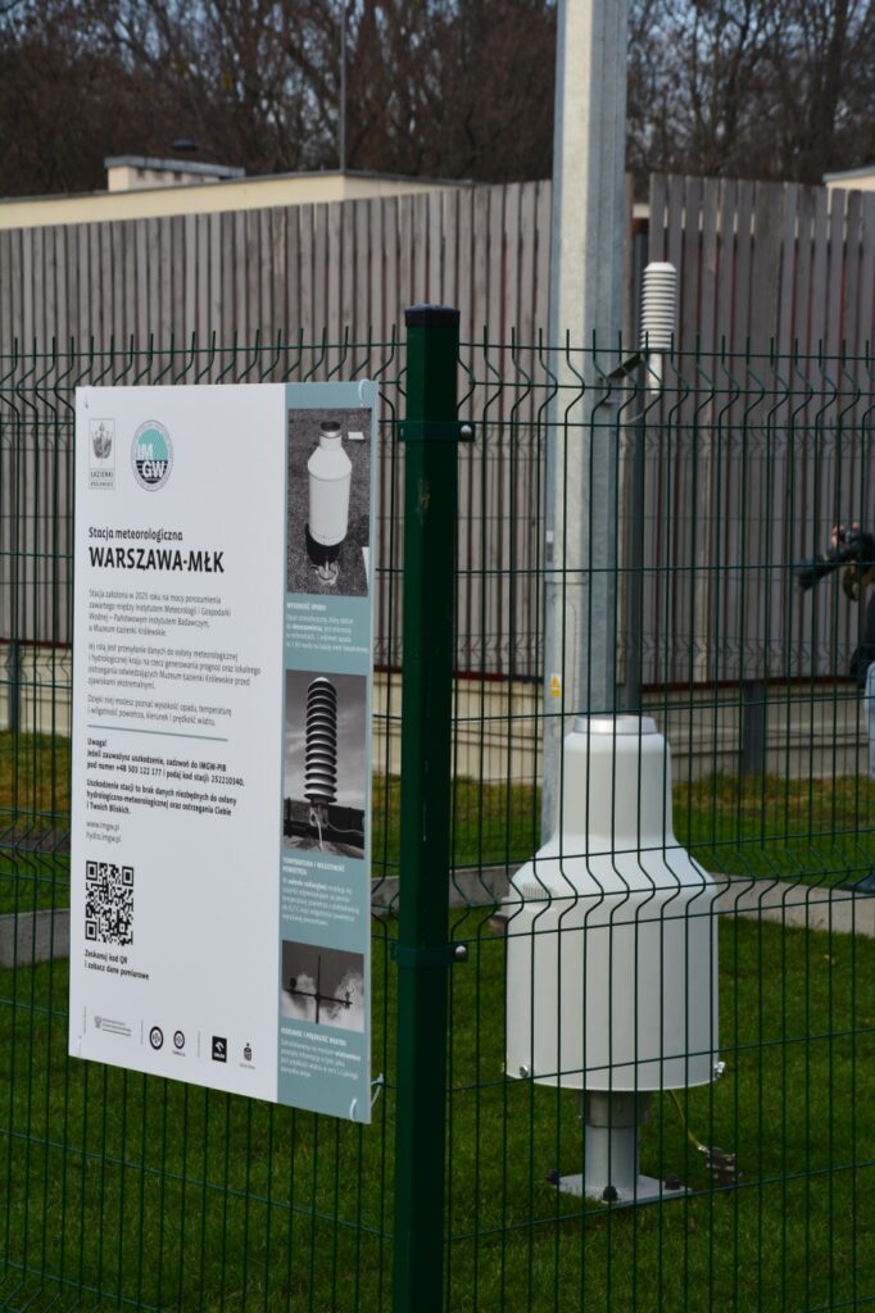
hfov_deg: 14.7
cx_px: 438
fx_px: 3393
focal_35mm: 93
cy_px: 656
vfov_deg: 21.9
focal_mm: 62
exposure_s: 1/100
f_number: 11
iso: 200
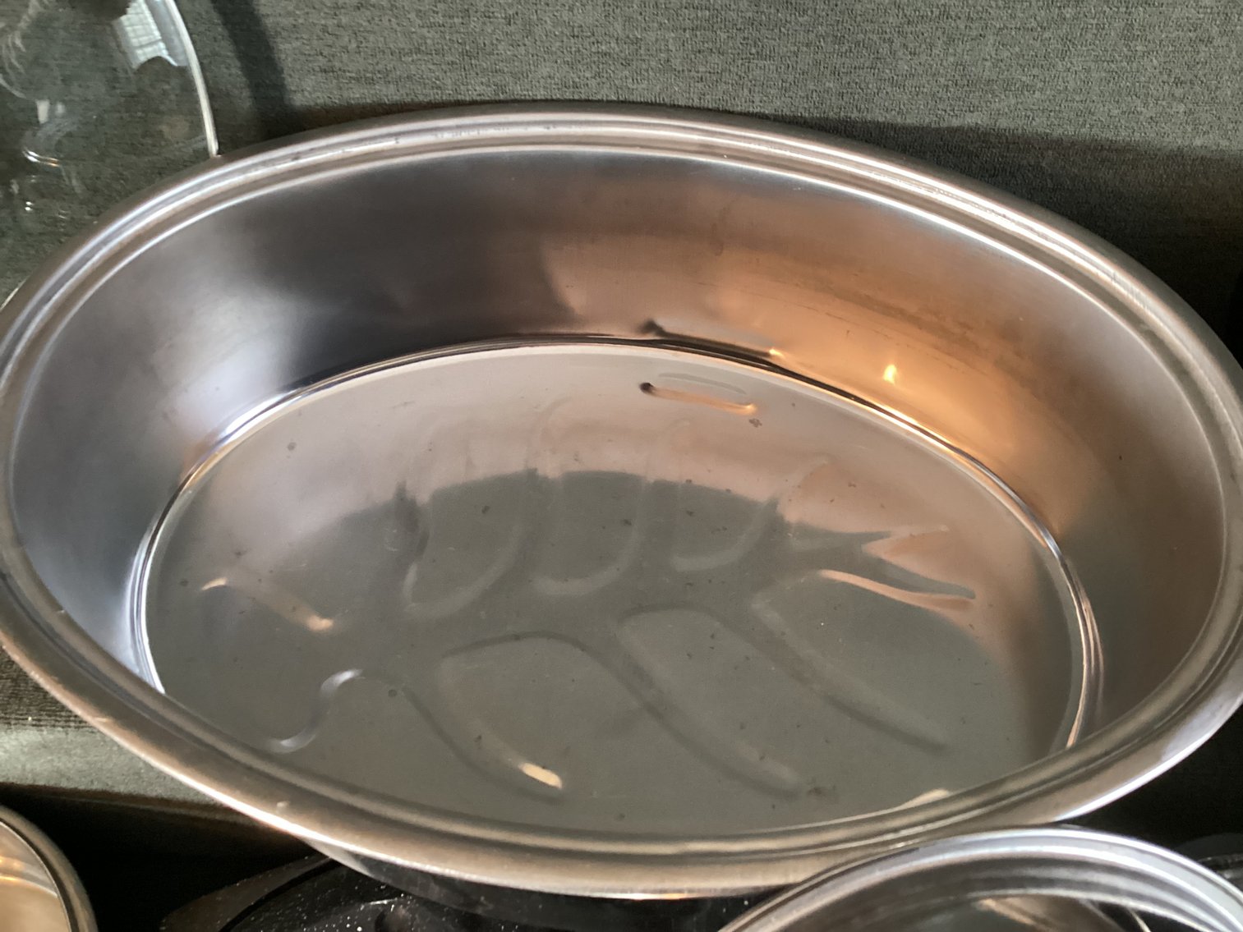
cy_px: 466
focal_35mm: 31
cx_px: 622
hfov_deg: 58.3
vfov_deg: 45.4
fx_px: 1113
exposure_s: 1/25
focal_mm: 3.3
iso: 320
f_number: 2.4
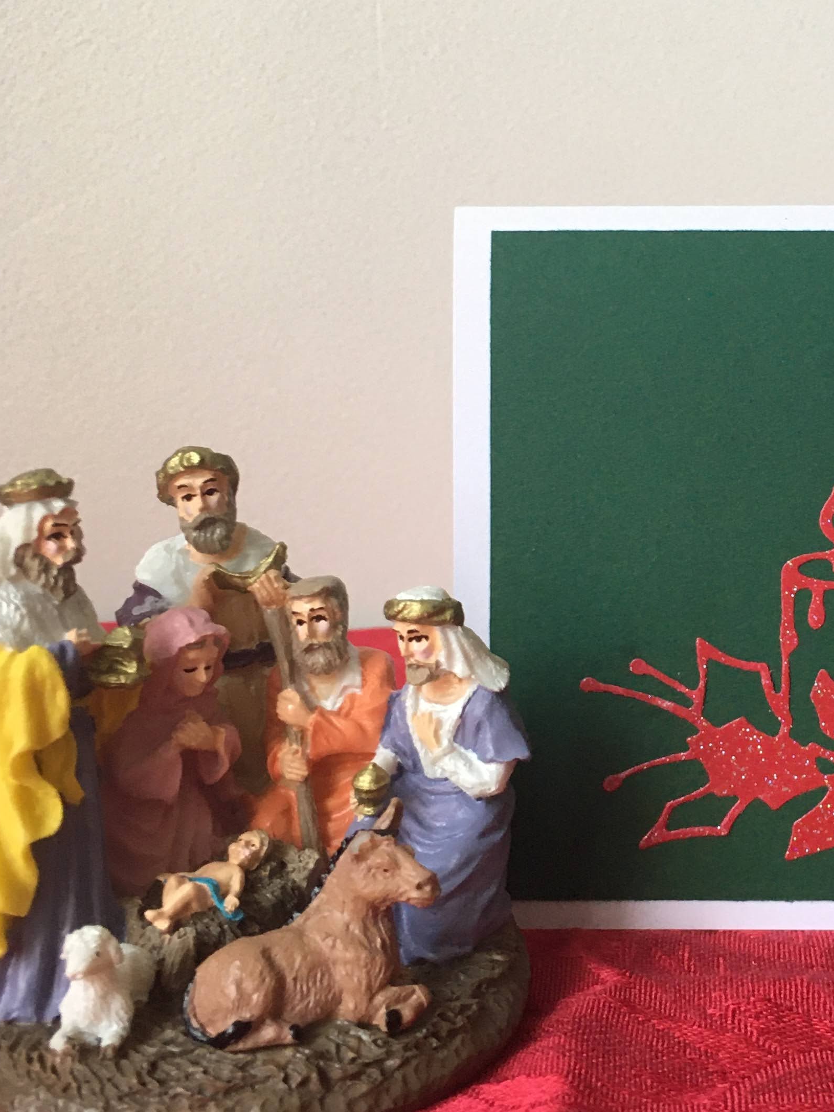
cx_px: 741
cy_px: 435
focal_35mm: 55
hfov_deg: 25.8
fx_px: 1767
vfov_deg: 34.8
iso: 50
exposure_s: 1/33
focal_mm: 4.15
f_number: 2.2
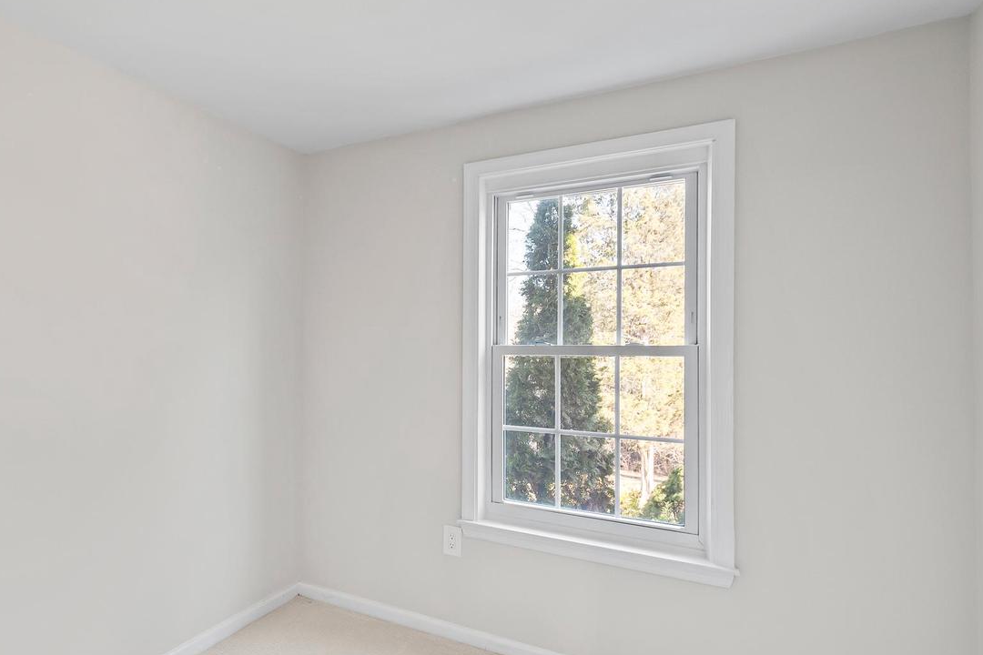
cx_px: 369
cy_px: 323
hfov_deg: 82.4
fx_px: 546
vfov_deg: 61.9
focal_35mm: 20
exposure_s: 1/8
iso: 640
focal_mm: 10
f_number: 7.1
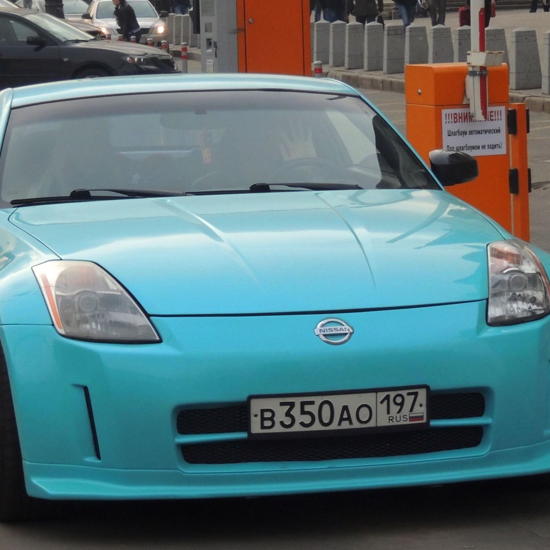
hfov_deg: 12.8
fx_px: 2445
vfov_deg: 12.8
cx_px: 230
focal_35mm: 136
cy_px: 238
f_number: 4.1
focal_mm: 17.8
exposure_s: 1/400
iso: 360
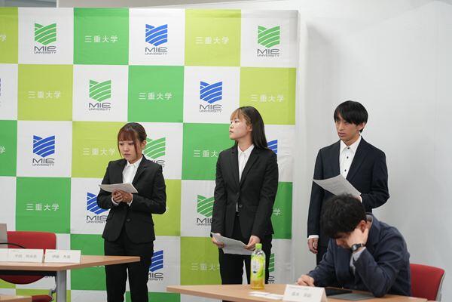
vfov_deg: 13.0
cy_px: 151
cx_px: 226
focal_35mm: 105
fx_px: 1318
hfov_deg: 19.5
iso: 640
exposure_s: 1/125
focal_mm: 105
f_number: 4
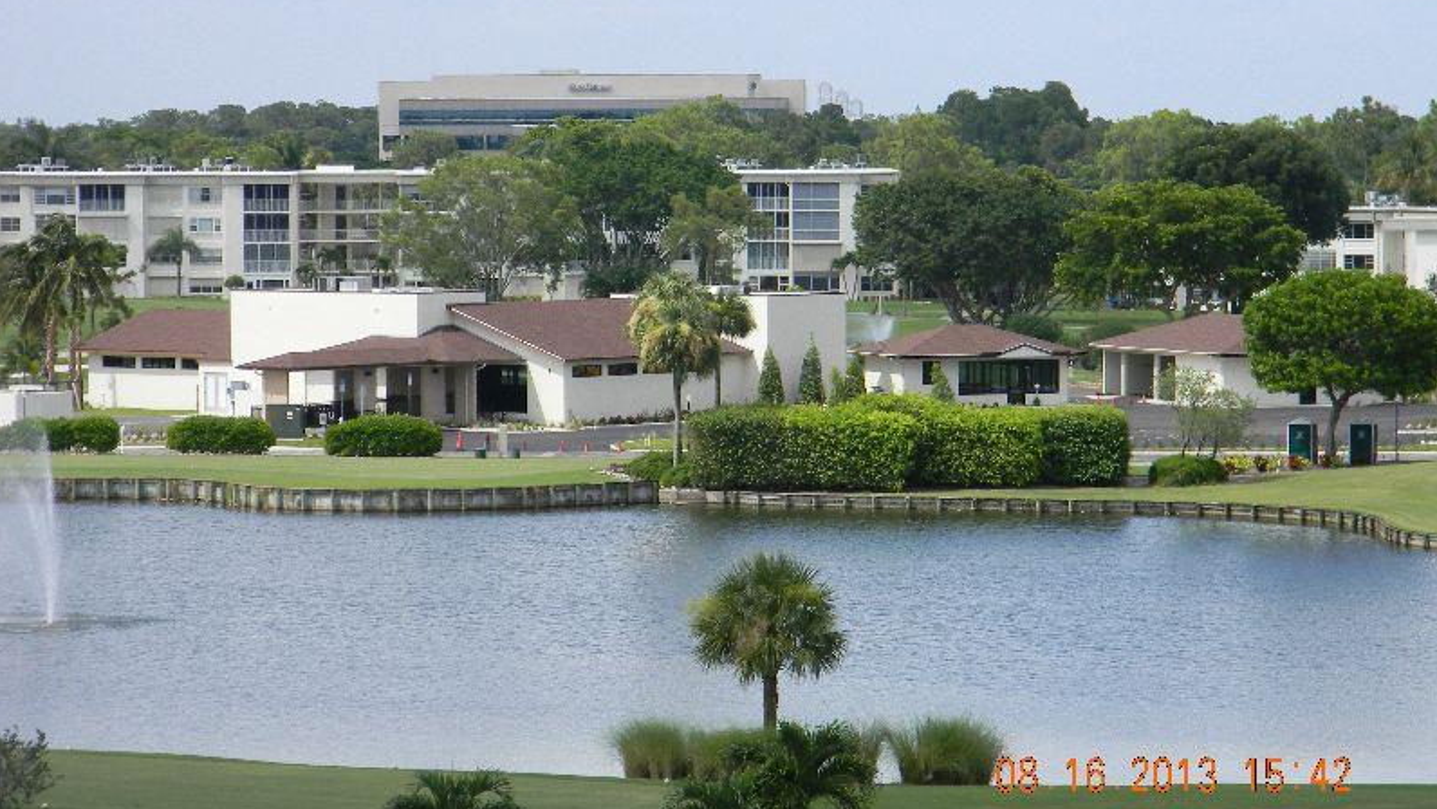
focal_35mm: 162
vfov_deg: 7.5
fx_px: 6174
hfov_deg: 13.3
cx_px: 717
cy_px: 347
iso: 80
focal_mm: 26.8
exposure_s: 1/466
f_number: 5
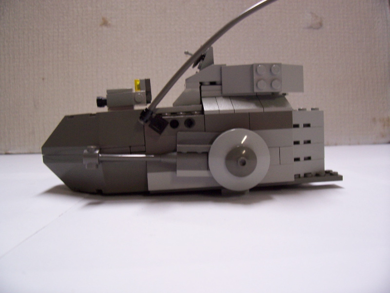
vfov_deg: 41.8
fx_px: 383
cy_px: 146
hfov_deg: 54.0
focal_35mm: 34
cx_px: 195
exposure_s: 1/20
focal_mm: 5.6
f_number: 2.7
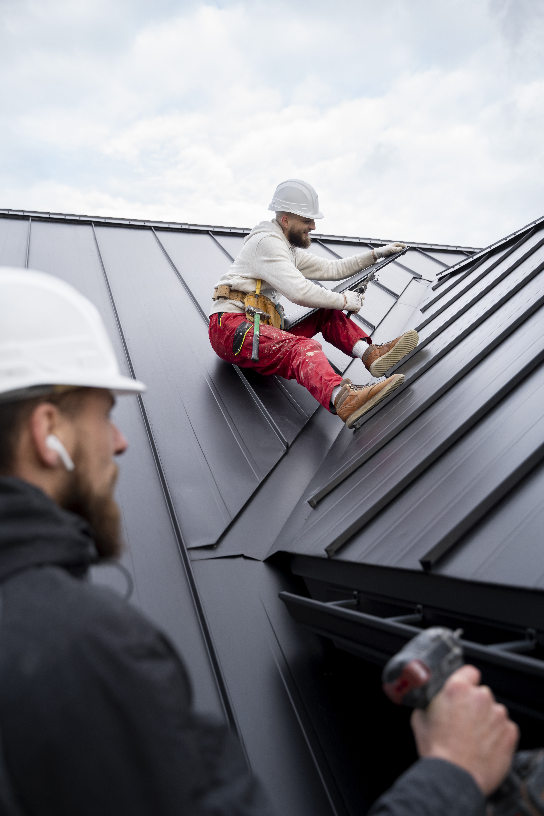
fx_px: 793
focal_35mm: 35
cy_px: 408
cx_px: 272
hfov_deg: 37.9
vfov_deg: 54.4
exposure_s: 1/200
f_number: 3.5
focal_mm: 35
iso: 200
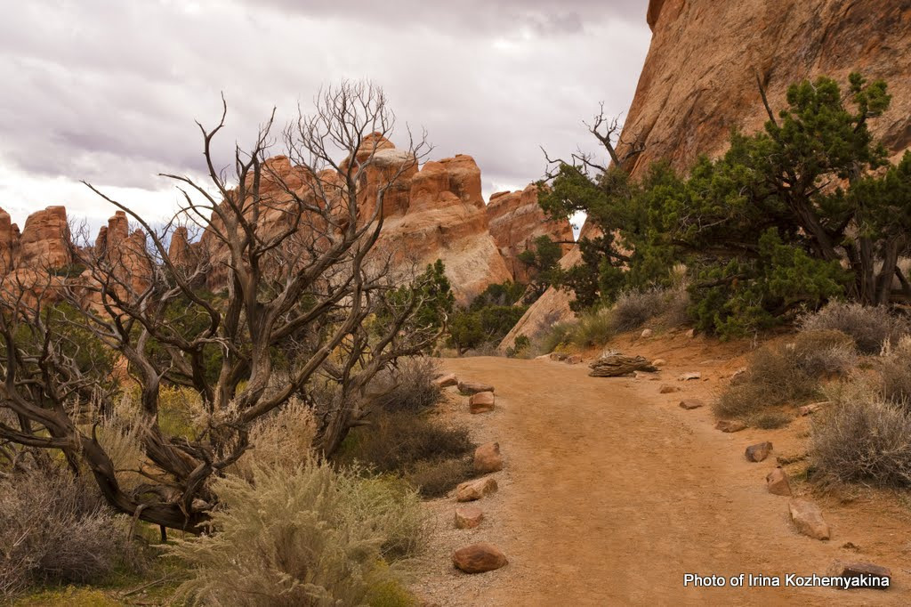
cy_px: 304
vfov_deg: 25.7
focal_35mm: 52
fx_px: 1328
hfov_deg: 37.9
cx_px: 456
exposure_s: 1/250
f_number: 6.3
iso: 200
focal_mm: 35
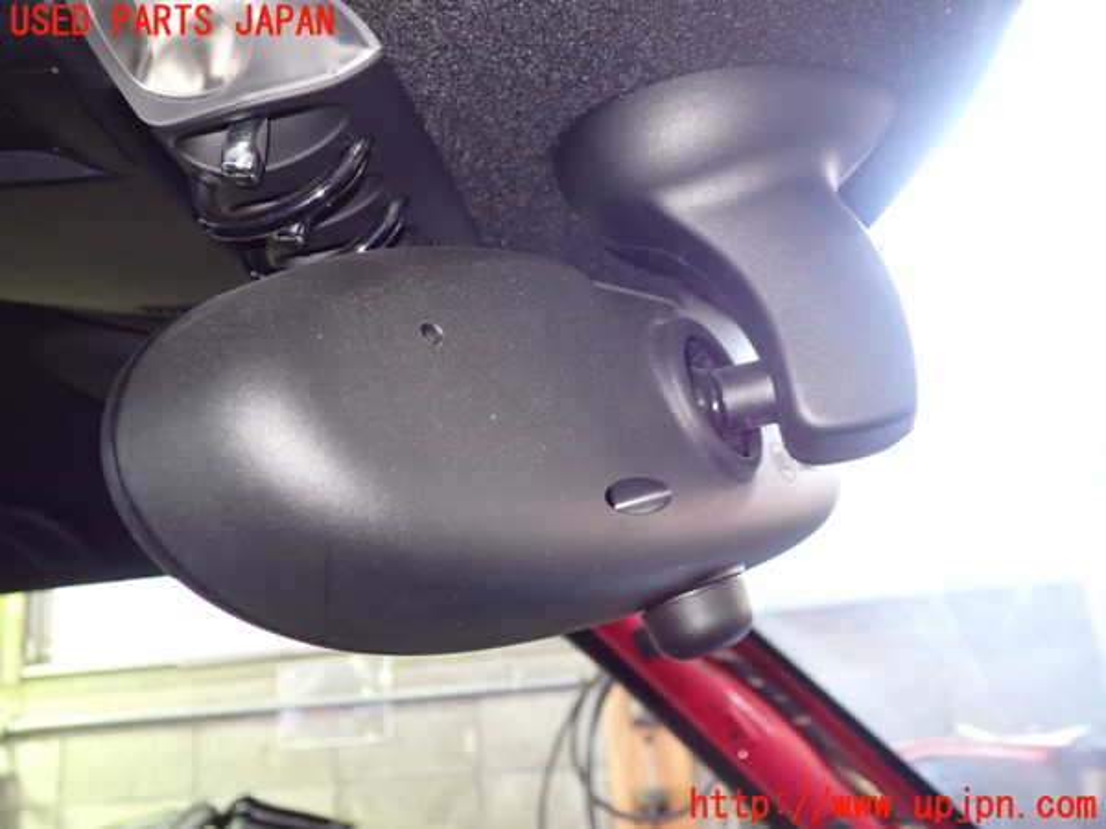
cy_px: 414
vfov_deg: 44.2
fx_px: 1022
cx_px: 553
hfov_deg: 56.8
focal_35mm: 32
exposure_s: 1/15
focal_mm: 5.79
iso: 800
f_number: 2.4
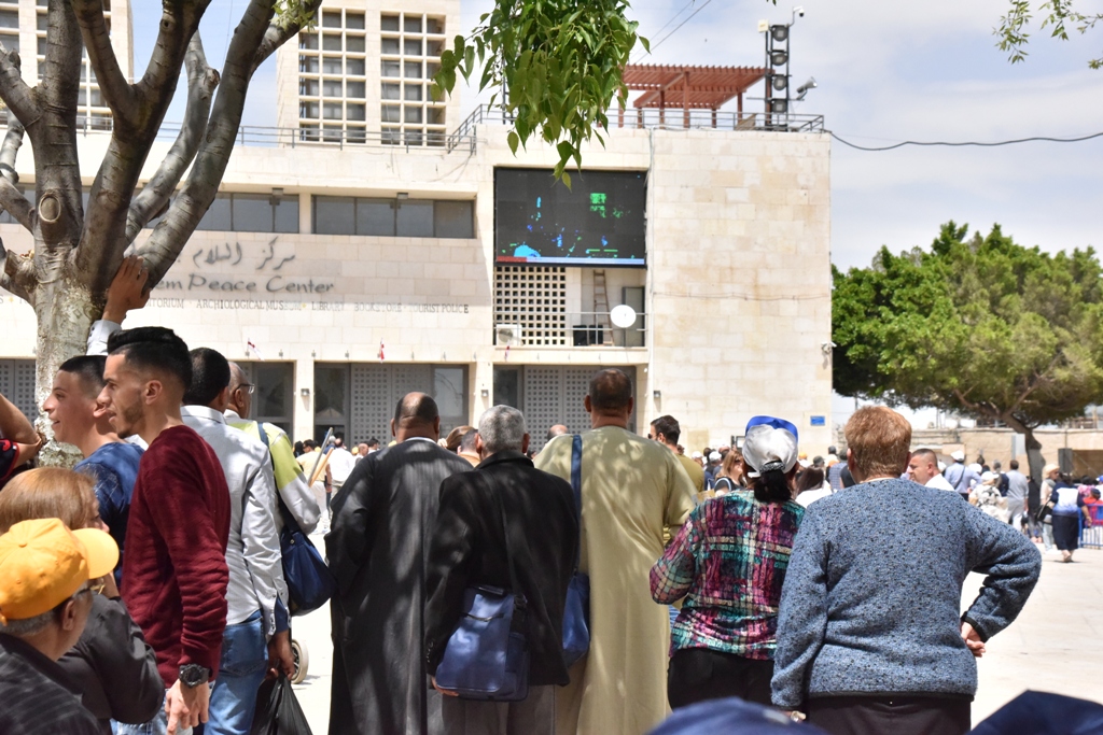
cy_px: 368
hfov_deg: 34.5
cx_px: 552
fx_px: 1777
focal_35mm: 58
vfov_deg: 23.4
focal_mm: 58
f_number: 10
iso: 5000
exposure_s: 1/8000
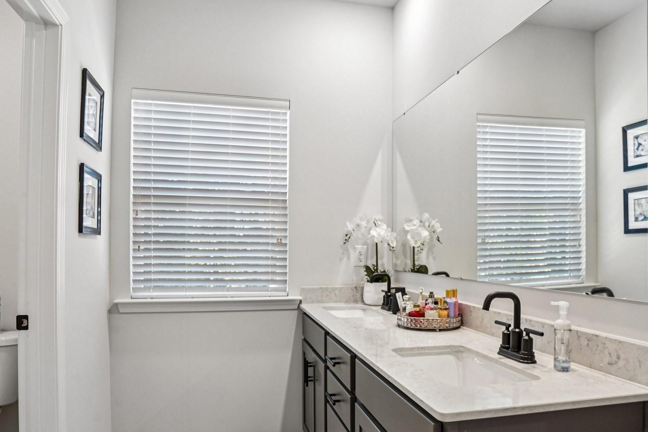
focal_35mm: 24
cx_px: 334
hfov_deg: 73.7
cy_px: 261
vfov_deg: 52.7
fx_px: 432
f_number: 8
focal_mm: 18
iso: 400
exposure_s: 1/13
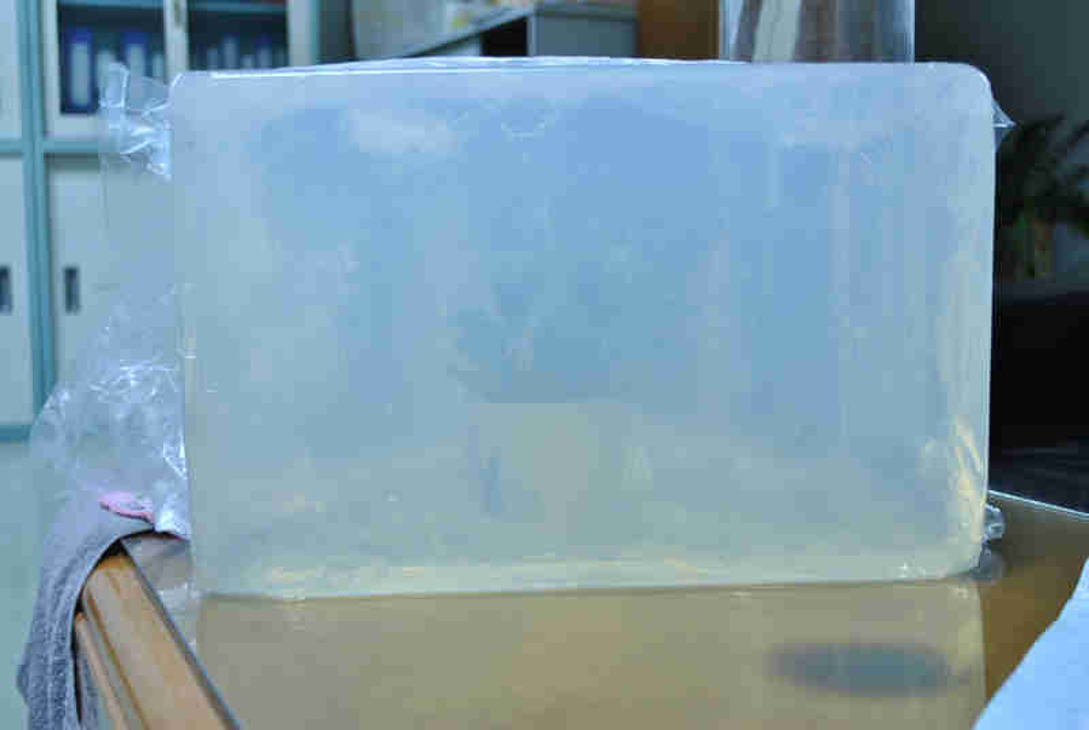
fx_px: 1454
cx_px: 544
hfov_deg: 41.1
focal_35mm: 48
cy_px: 365
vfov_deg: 28.2
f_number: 4.8
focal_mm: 32
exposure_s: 1/3
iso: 100
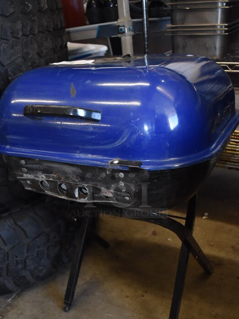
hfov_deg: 37.7
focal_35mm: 38
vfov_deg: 48.6
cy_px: 194
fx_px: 350
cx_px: 117
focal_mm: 20
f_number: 3.5
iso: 1600
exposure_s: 1/125
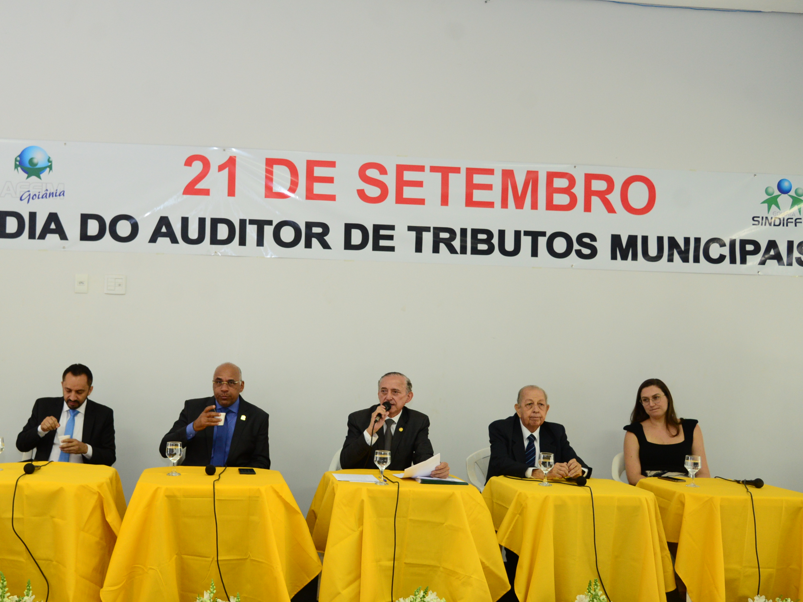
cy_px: 346
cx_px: 321
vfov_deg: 36.7
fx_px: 905
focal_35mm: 39
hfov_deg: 47.6
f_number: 4
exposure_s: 1/125
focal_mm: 30
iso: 1600
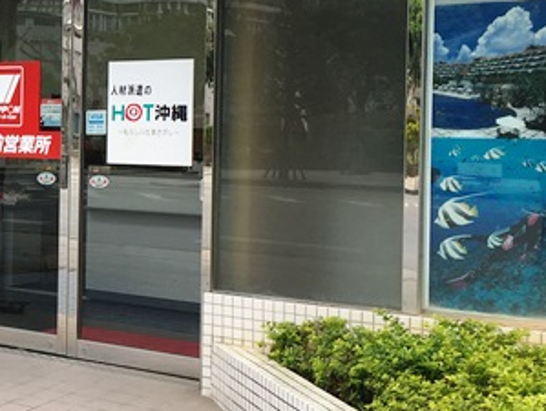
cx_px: 33
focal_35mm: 62
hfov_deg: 29.6
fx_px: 979
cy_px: 46
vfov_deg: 23.1
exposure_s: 1/330
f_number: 2.2
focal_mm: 4.15
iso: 25
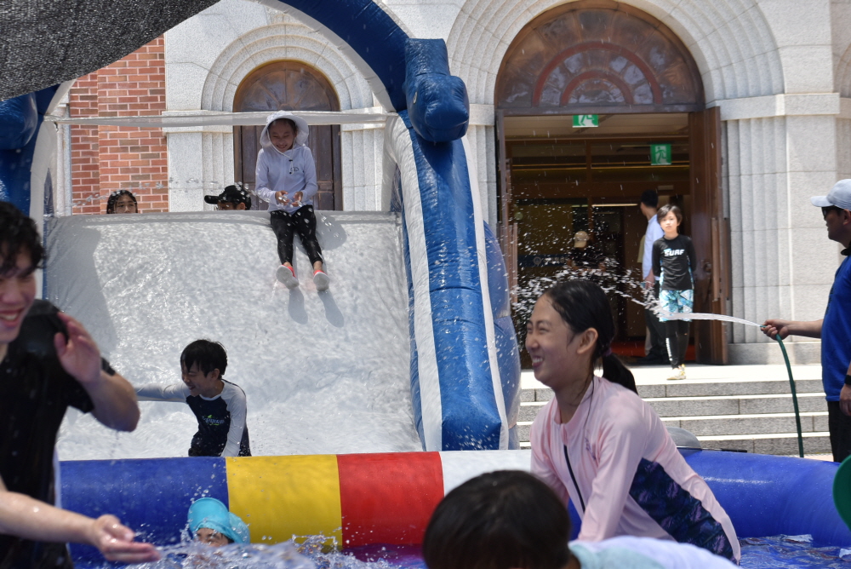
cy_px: 284
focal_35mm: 117
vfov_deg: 11.7
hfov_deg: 17.5
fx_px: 2767
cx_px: 426
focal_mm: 78
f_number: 8
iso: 200
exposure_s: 1/250
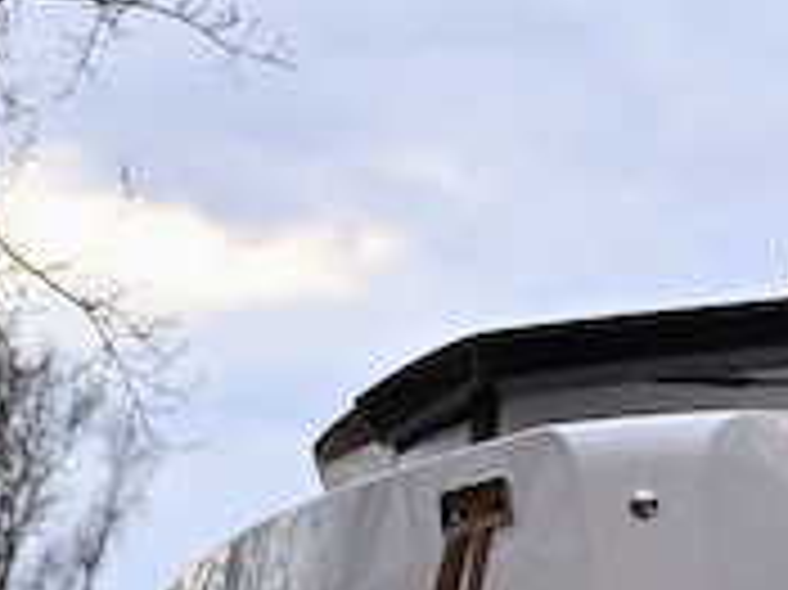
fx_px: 10897
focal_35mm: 479
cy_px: 1344
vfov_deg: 3.1
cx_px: 585
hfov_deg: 4.1
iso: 2000
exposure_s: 1/100
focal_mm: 85
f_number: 3.5
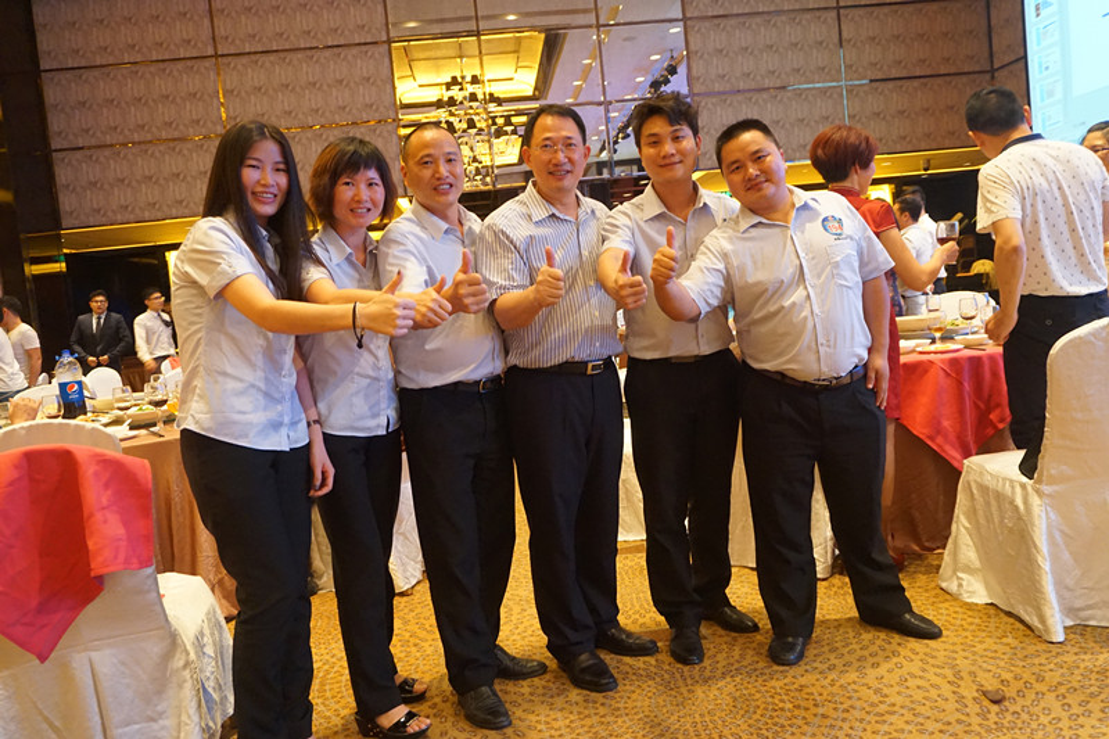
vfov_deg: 43.6
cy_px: 370
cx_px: 554
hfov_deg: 61.9
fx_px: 924
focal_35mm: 30
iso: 3200
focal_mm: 20
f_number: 4
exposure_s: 1/50
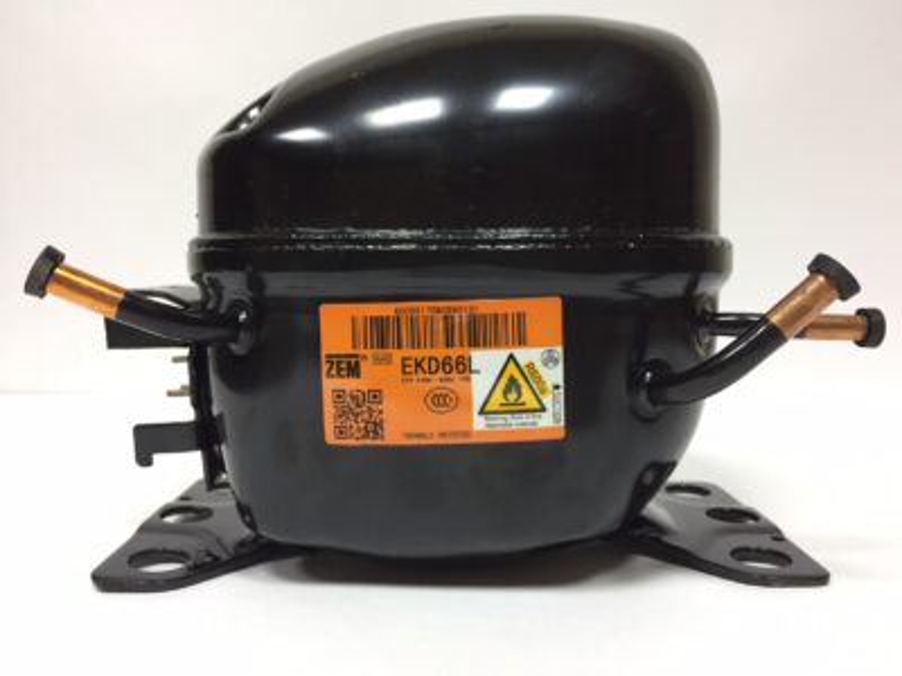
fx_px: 756
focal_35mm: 29
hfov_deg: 61.7
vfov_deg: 48.2
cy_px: 338
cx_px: 451
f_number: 2.2
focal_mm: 4.15
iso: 160
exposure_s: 1/33
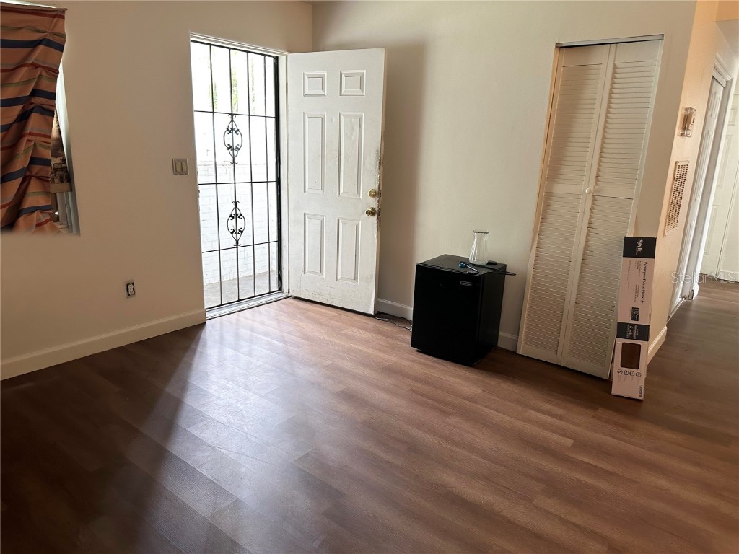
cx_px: 370
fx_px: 512
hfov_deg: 71.6
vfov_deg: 56.8
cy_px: 277
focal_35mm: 24
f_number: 1.78
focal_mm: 6.86
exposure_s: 1/60
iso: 250
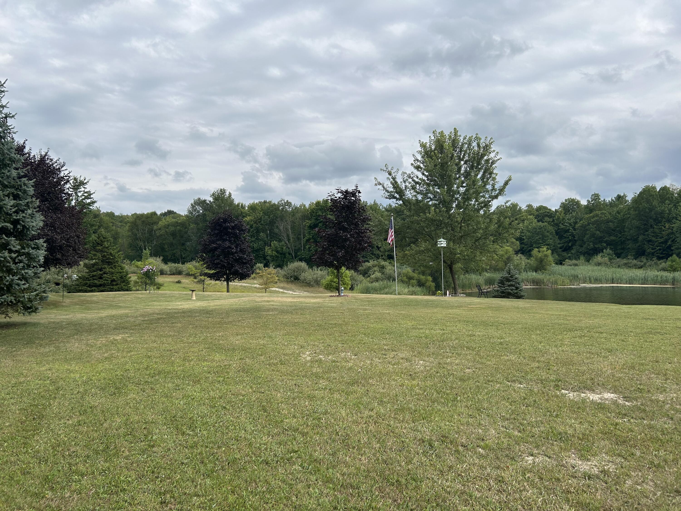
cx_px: 340
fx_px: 511
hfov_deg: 67.3
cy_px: 256
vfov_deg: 53.1
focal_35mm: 26
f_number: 1.5
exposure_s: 1/3460
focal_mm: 5.7
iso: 50
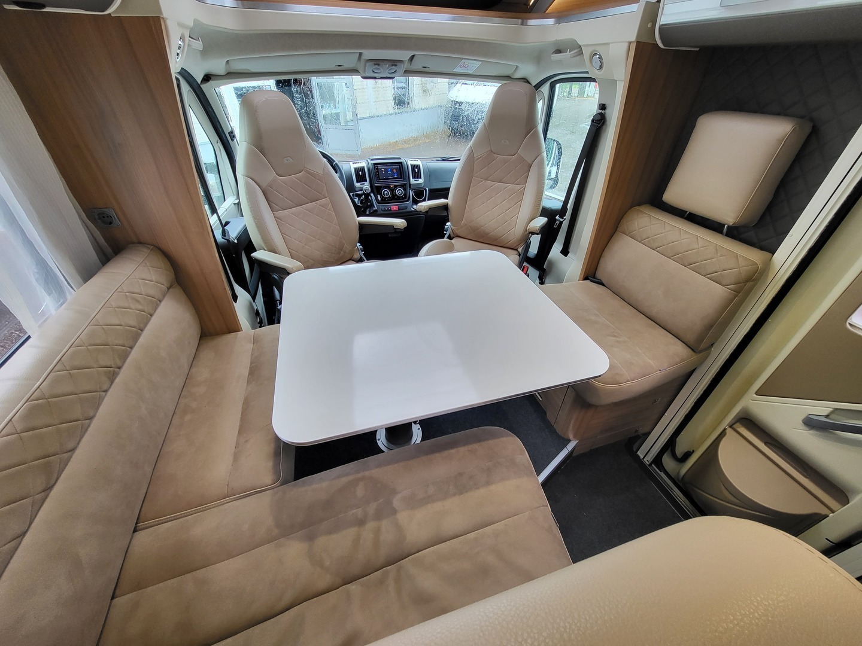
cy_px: 323
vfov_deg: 89.9
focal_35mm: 13
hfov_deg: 106.2
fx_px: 324
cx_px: 431
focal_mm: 1.74
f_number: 2.2
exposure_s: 1/50
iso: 100
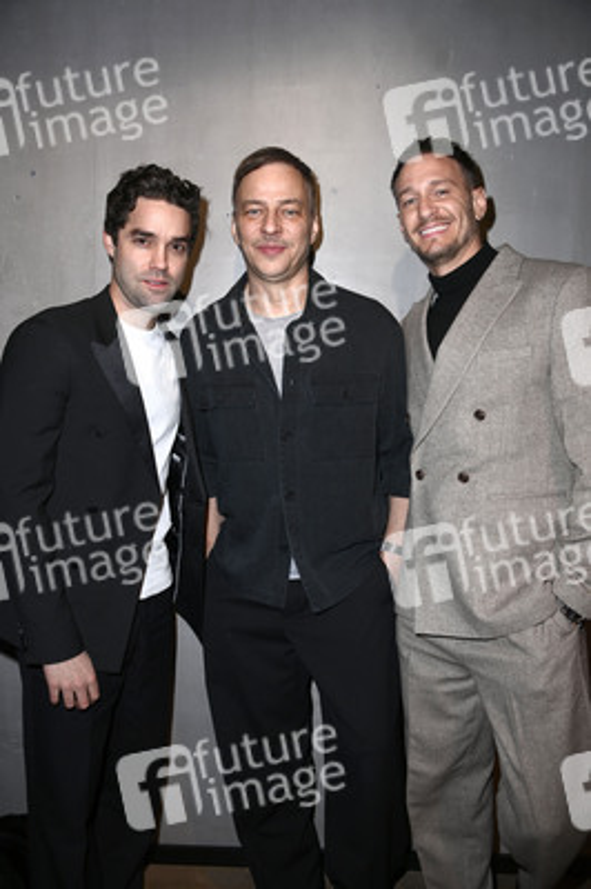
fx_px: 691
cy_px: 444
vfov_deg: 65.5
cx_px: 296
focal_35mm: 28
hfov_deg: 46.3
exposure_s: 1/80
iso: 640
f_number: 5
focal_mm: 28
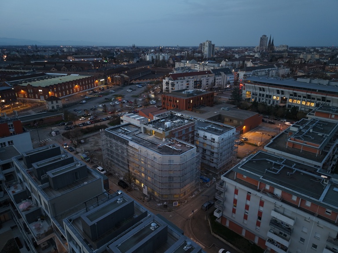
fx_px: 234
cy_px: 126
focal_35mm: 24
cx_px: 169
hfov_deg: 71.6
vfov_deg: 56.8
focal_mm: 8.67
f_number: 1.8
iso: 200
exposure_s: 1/10
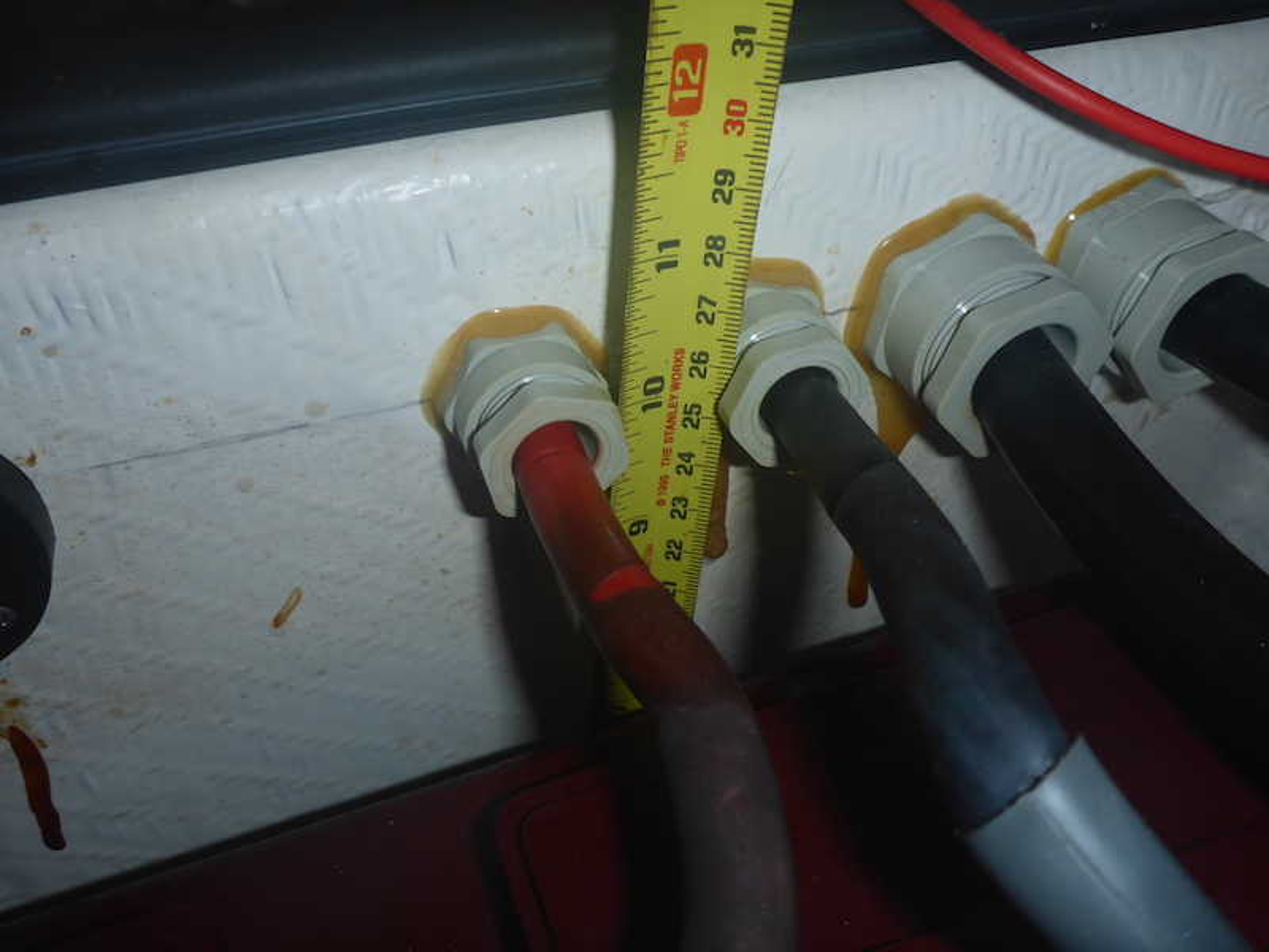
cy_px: 476
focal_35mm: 28
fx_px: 1026
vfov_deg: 49.7
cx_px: 634
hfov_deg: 63.4
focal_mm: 4.9
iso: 100
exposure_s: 1/60
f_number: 3.3
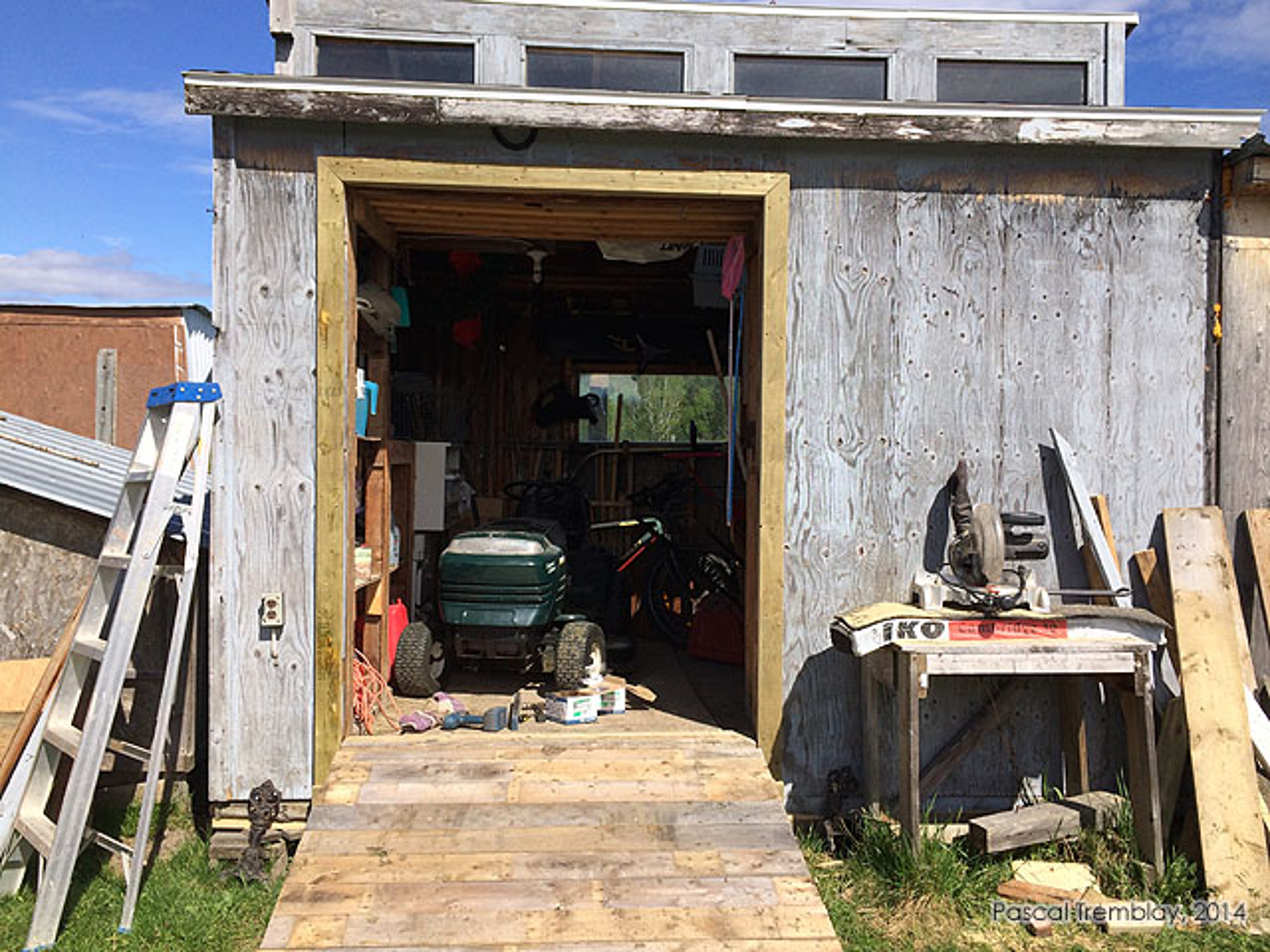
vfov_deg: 46.8
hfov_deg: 60.0
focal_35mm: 30
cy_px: 476
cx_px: 635
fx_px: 1101
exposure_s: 1/2053
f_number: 2.2
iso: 32
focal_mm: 4.12
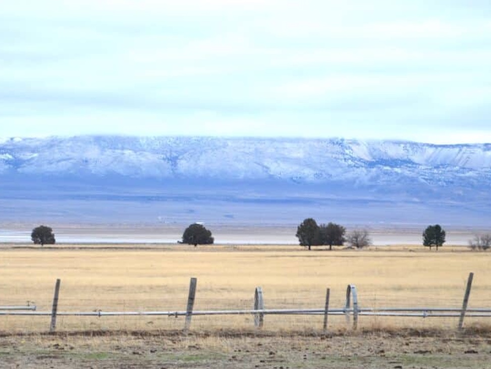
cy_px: 192
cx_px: 145
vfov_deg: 10.5
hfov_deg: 14.0
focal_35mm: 141
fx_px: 1998
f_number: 6.3
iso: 100
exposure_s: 1/160
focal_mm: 55
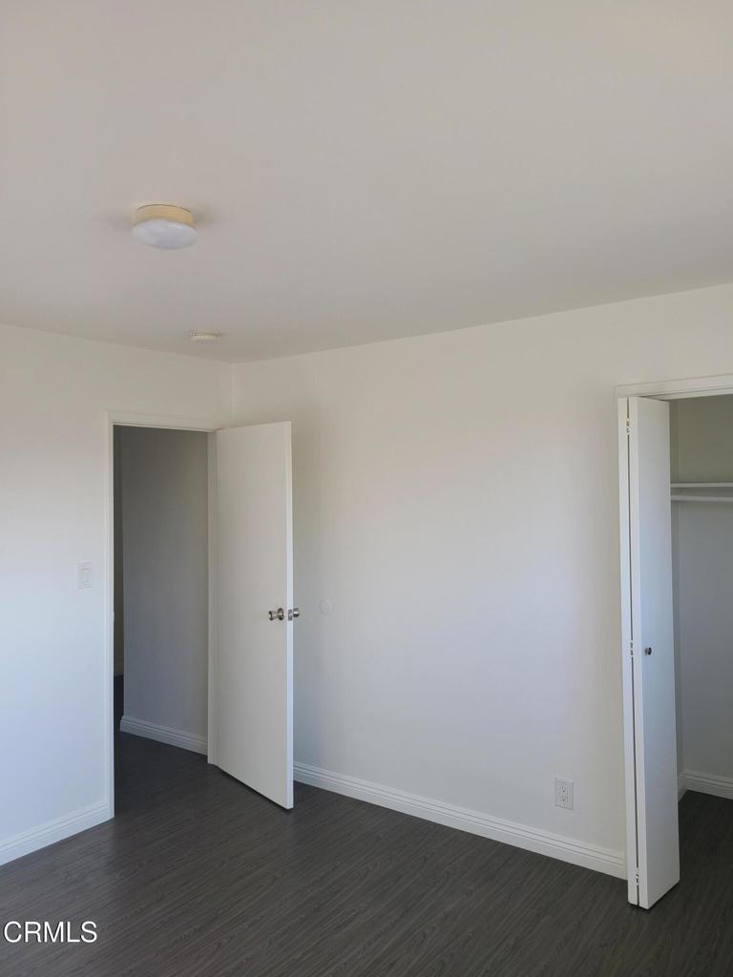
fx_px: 734
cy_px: 488
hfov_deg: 53.1
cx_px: 366
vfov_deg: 67.3
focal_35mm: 26
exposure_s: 1/162
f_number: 1.8
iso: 40
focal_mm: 5.4
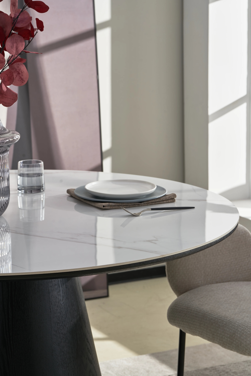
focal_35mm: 123
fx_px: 1286
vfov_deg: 16.7
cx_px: 126
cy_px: 188
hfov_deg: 11.1
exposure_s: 1/1.25
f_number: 11
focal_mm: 123
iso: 100
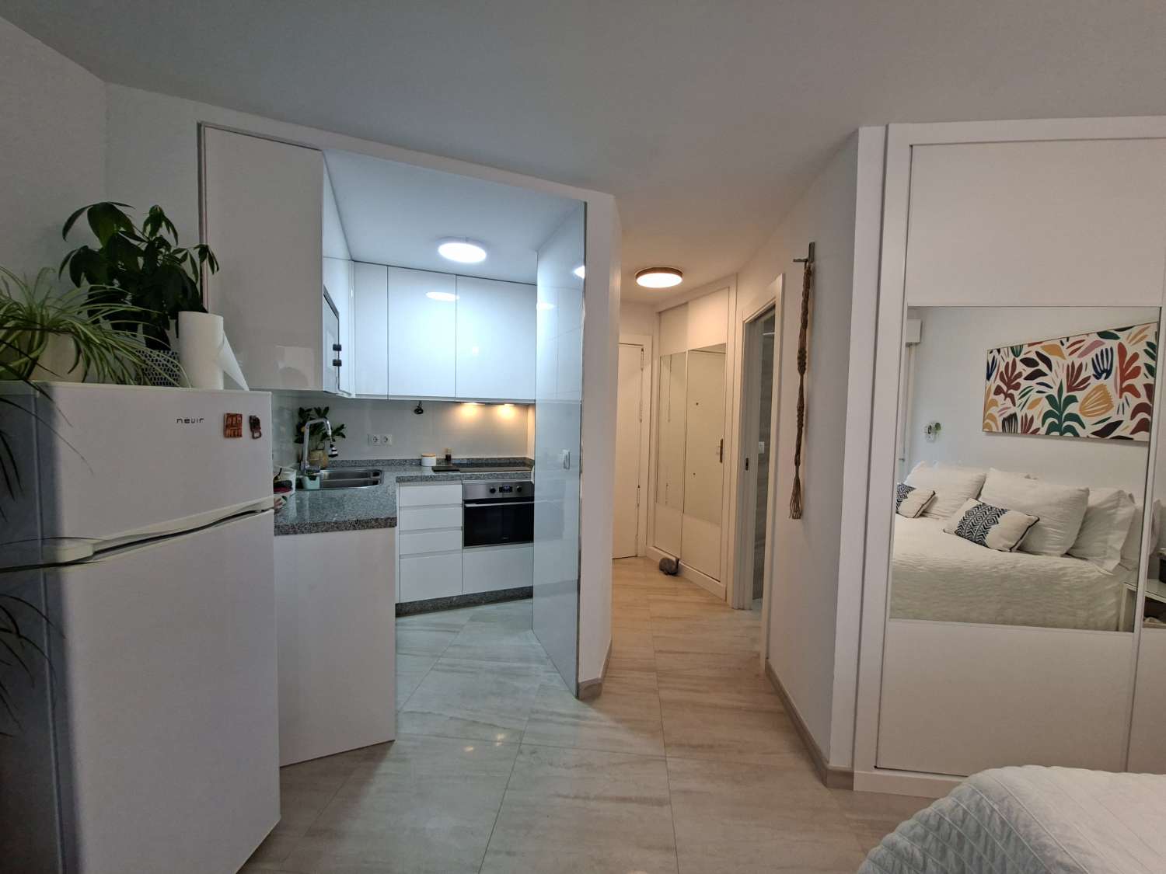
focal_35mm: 13
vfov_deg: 89.9
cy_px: 437
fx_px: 438
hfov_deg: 106.2
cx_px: 583
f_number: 2.2
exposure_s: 1/50
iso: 80
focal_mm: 1.74
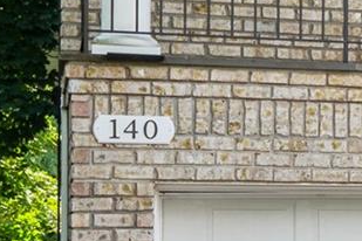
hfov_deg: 13.0
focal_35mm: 139
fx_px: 1398
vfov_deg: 9.8
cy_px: 51
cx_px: 699
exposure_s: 1/50
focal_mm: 21
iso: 200
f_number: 11
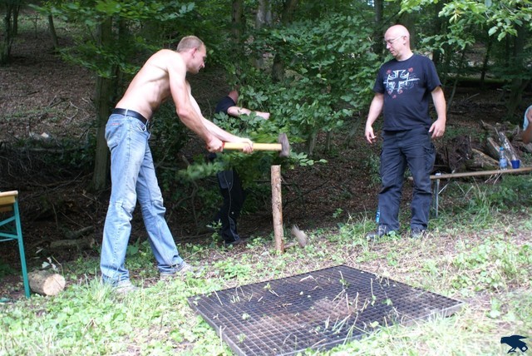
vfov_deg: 43.7
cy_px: 178
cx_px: 266
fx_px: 444
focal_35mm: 30
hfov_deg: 61.9
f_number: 4.5
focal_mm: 20
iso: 100
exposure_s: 1/40
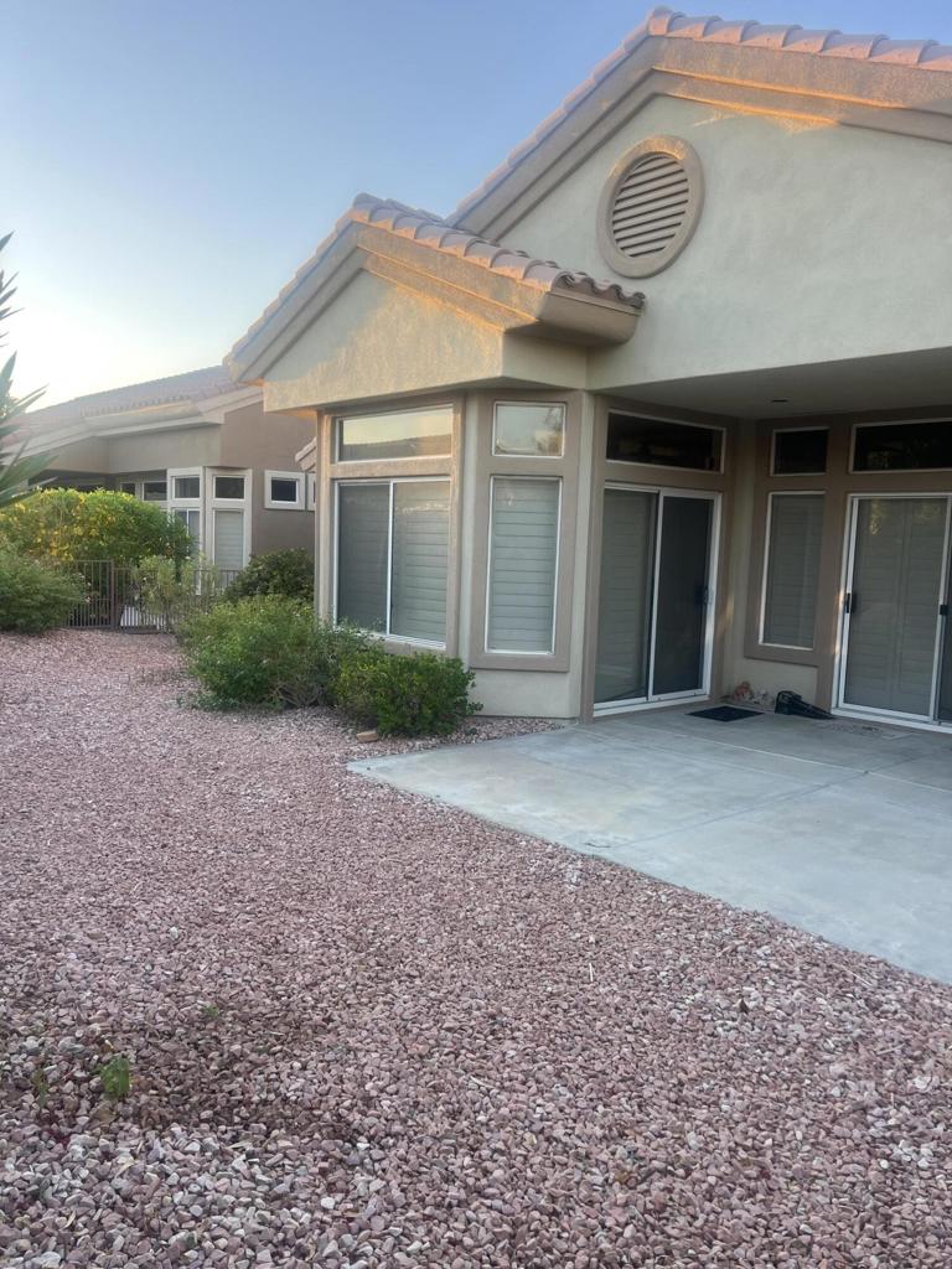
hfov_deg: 53.1
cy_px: 634
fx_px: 953
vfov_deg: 67.3
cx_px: 476
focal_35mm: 26
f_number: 1.6
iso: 50
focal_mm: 5.1
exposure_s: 1/211
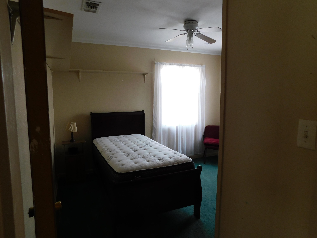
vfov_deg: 58.9
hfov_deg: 73.9
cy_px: 119
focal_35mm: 23
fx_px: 211
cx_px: 158
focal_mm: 4
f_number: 3
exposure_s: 1/50
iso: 125
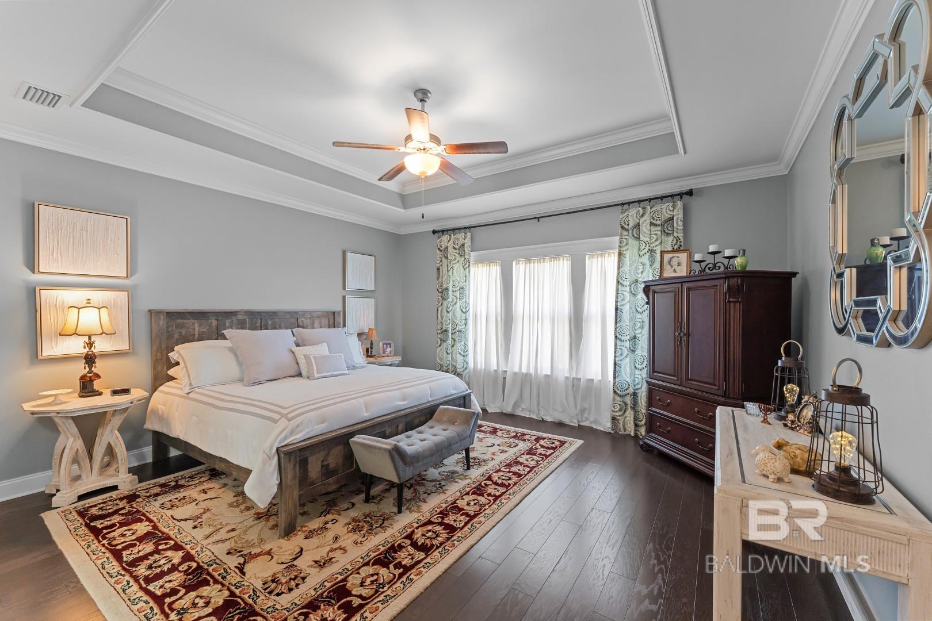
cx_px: 466
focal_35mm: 14
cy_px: 310
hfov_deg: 104.3
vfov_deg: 81.2
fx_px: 362
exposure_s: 1/8
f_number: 8
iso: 500
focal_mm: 14
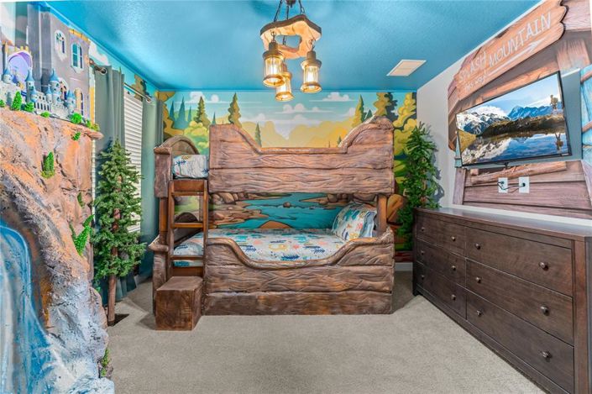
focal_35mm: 14
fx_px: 230
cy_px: 197
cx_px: 296
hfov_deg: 104.3
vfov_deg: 81.1
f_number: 6.3
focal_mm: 14
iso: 400
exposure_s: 5
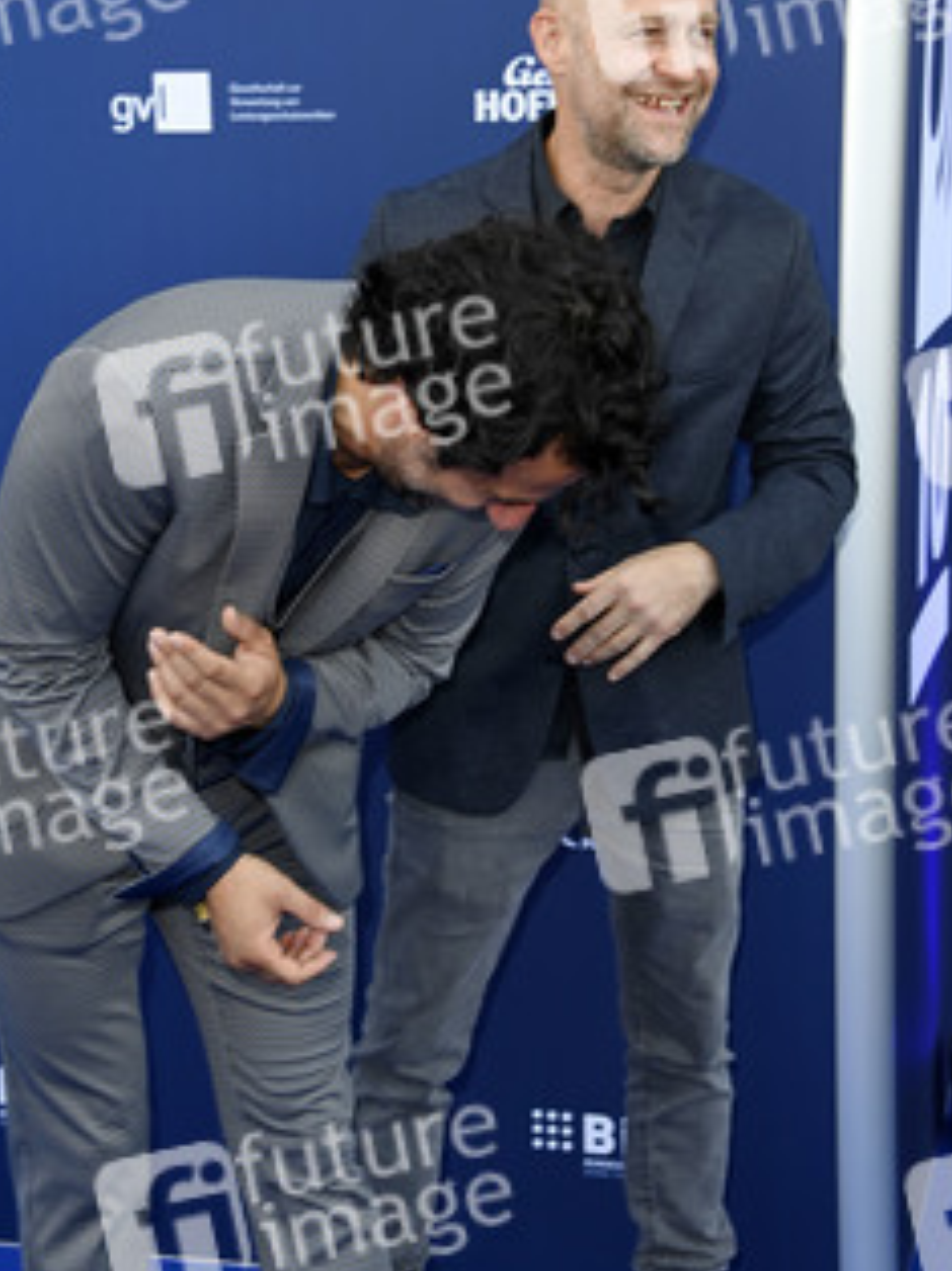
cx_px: 421
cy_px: 595
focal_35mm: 76
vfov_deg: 25.7
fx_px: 2791
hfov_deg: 19.4
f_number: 5.6
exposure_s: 1/250
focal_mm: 62
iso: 640
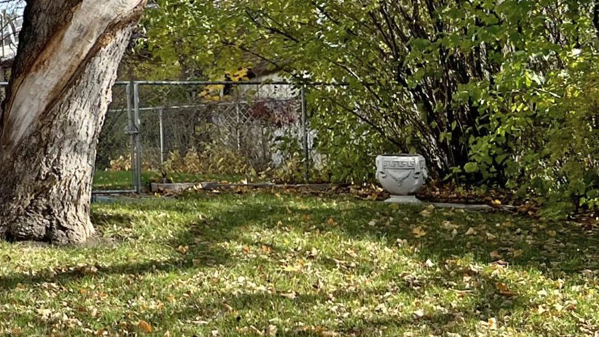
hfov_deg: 19.2
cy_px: -59
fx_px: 1541
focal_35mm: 97
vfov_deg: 12.2
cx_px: -306
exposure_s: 1/1724
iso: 50
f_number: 1.5
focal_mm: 5.7
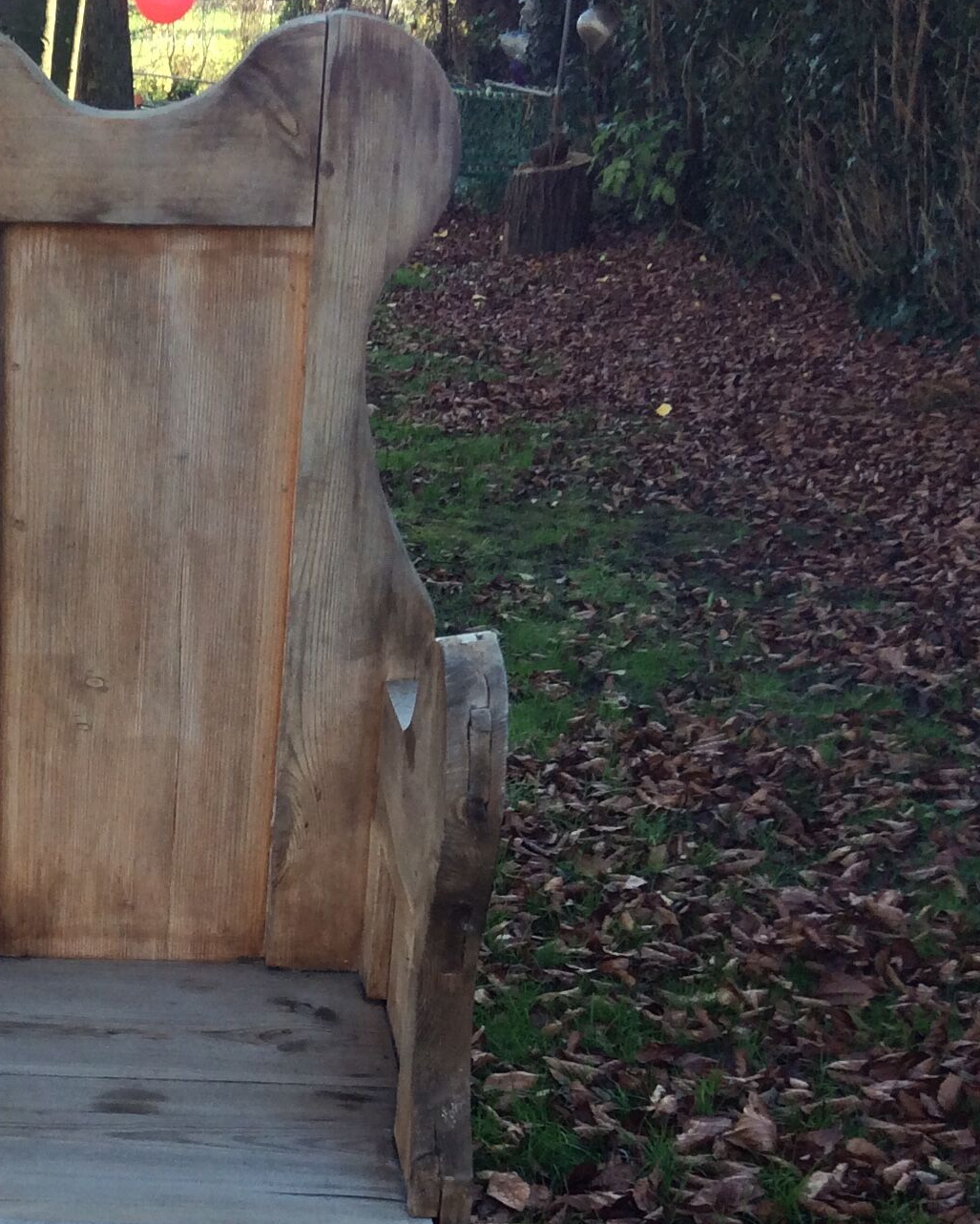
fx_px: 2283
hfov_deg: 23.1
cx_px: -27
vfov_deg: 29.6
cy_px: 913
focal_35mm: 63
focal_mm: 3.3
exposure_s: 1/186
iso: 32
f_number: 2.4
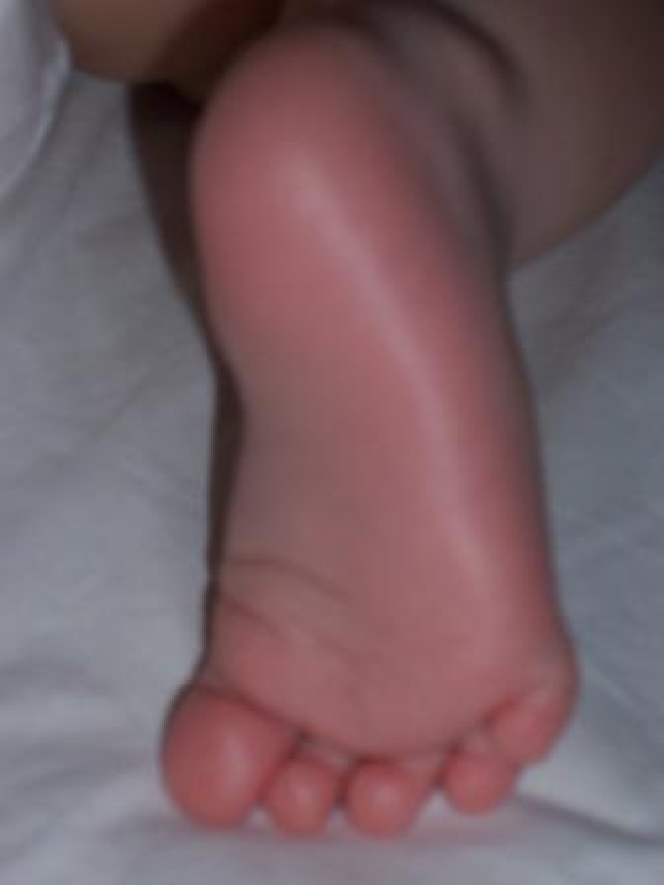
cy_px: 442
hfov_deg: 14.5
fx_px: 2609
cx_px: 332
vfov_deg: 19.3
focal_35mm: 102
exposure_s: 1/90
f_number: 4.6
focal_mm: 16.8
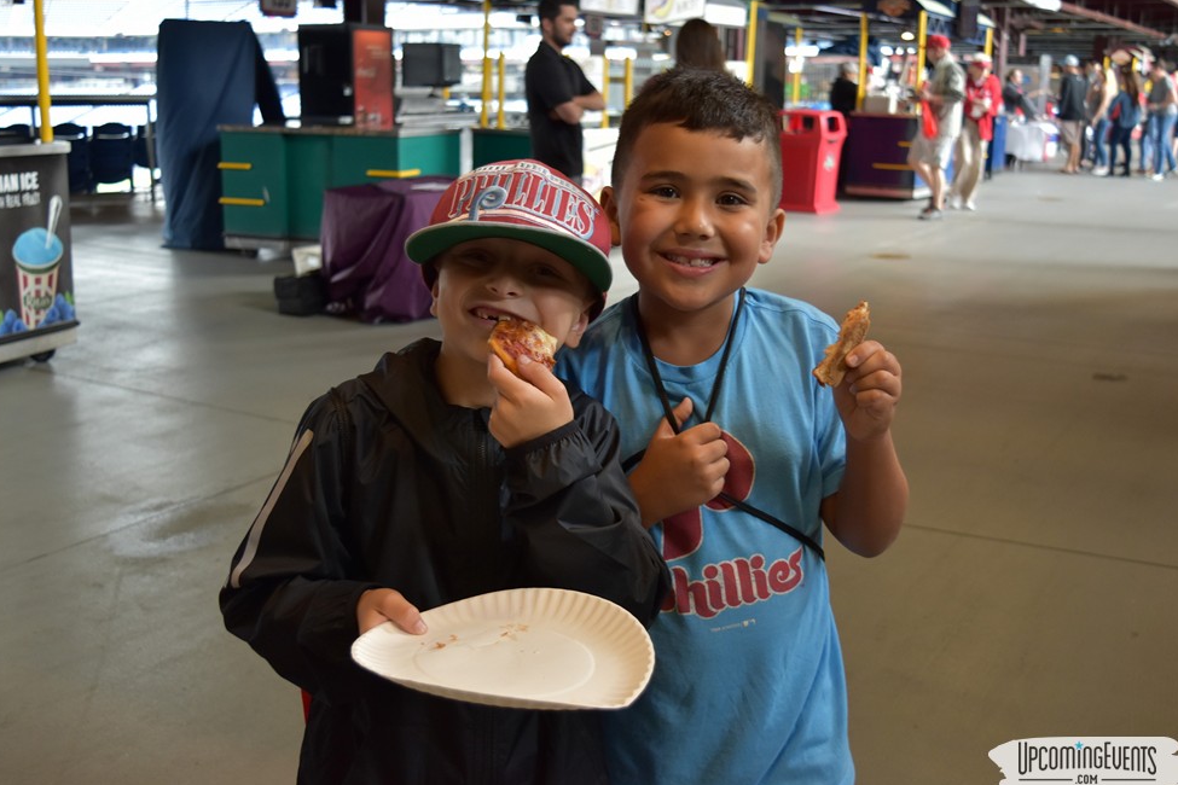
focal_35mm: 40
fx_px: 1309
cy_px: 399
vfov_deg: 33.4
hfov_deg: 48.5
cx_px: 588
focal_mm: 26
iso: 720
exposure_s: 1/60
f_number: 4
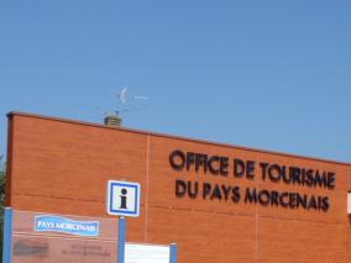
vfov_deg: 19.9
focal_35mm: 72
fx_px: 730
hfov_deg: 26.7
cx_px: 267
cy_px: 261
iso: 100
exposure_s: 1/125
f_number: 10
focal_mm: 5.7
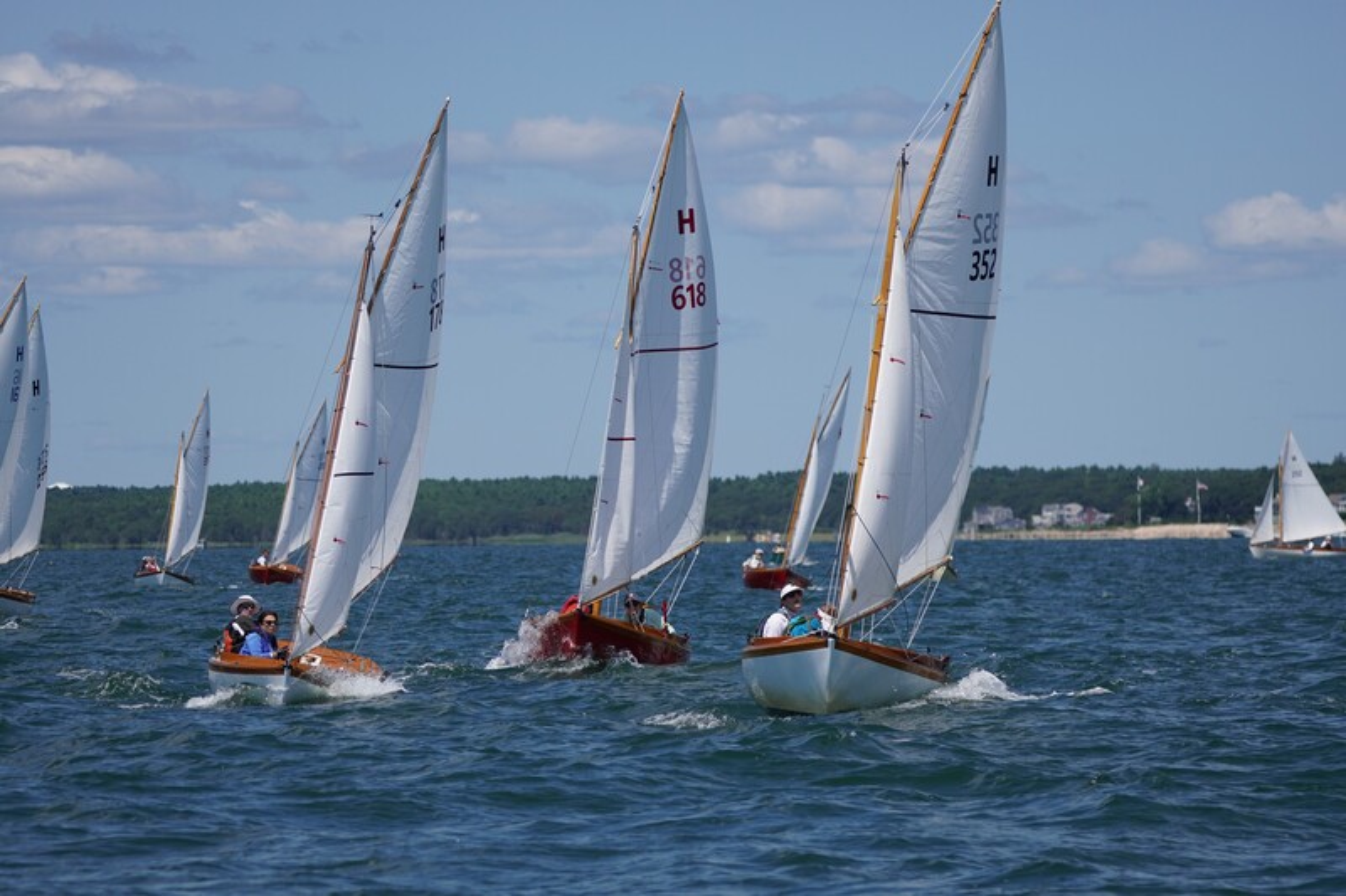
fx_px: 8410
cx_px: 673
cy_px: 448
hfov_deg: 9.2
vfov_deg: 6.1
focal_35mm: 225
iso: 125
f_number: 5
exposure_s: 1/1600
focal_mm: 150
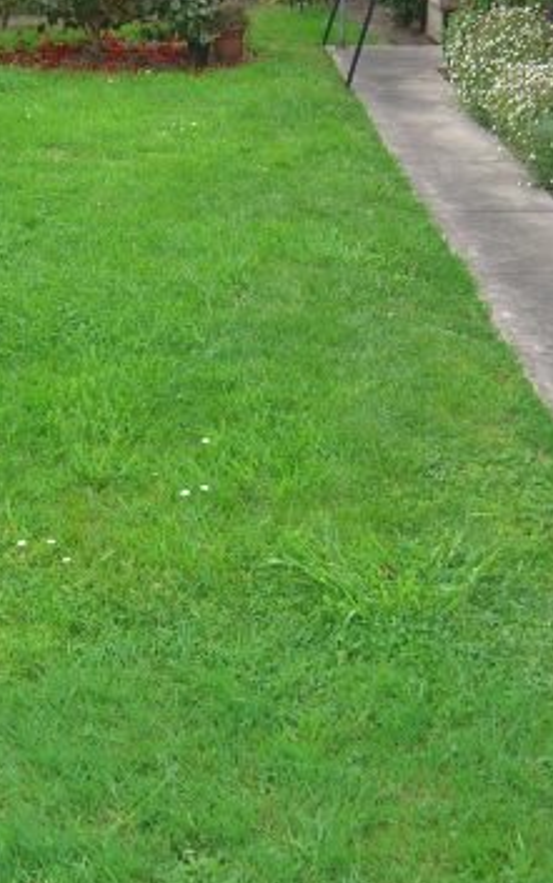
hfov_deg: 17.9
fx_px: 1758
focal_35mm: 73
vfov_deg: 28.1
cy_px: 343
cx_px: 298
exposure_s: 1/160
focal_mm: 7.9
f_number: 2.8
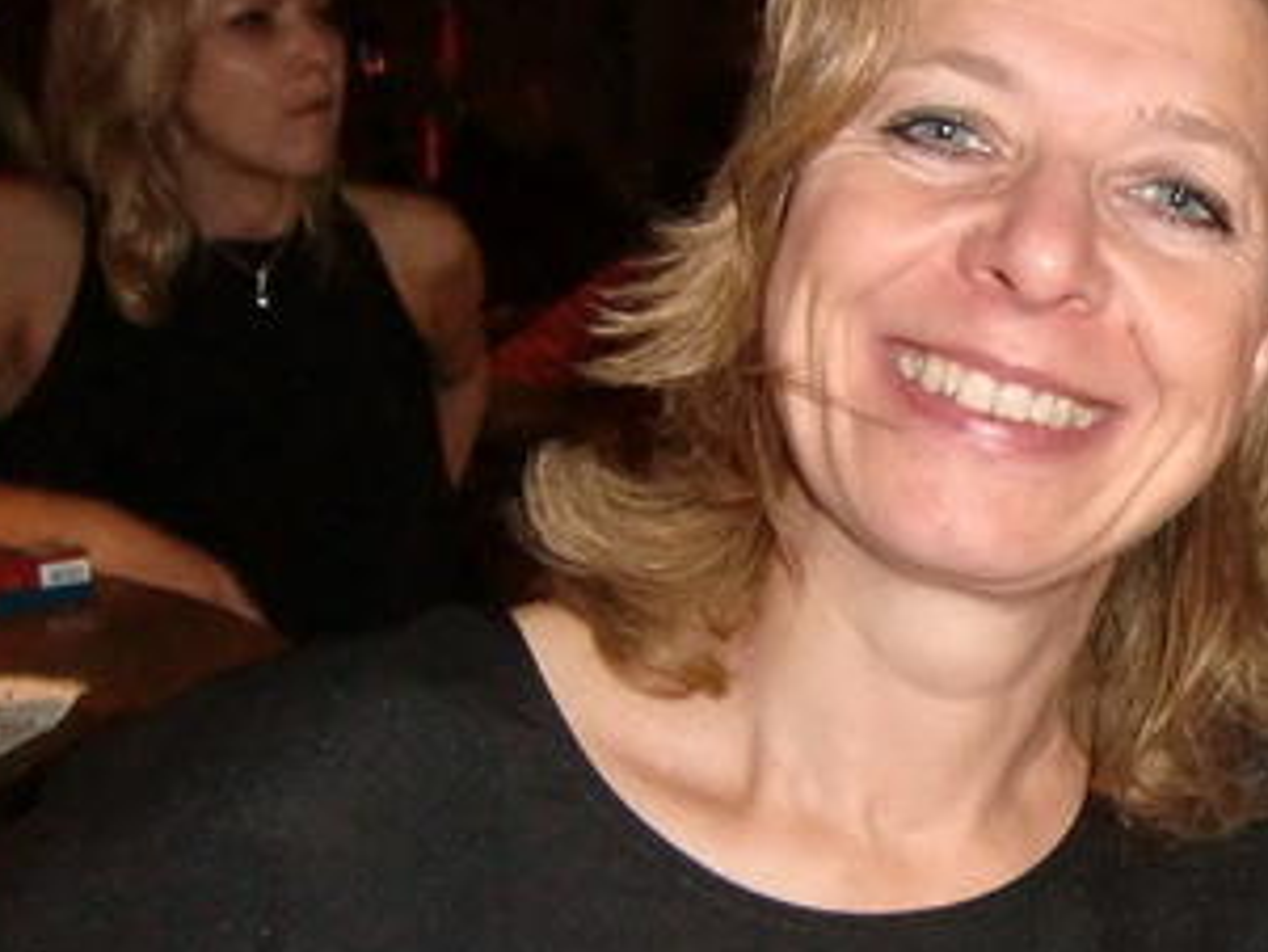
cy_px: 497
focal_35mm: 51
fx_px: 1869
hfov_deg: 33.9
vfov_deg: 28.6
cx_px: 1293
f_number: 3.2
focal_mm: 4.3
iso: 400
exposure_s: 1/15
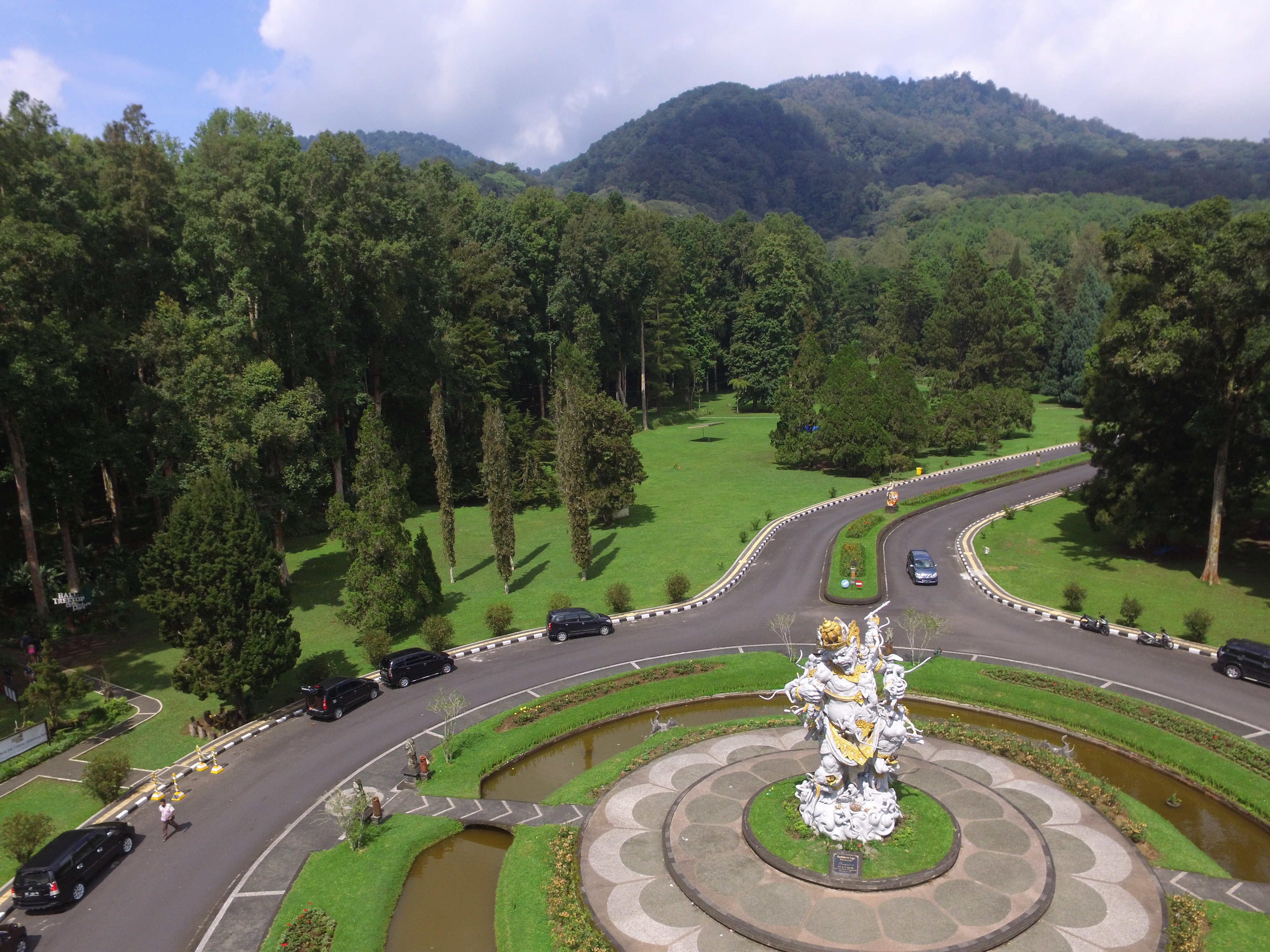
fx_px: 734
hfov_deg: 81.7
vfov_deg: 66.0
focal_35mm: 20
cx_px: 635
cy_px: 476
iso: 100
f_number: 2.8
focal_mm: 3.61
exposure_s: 1/1366
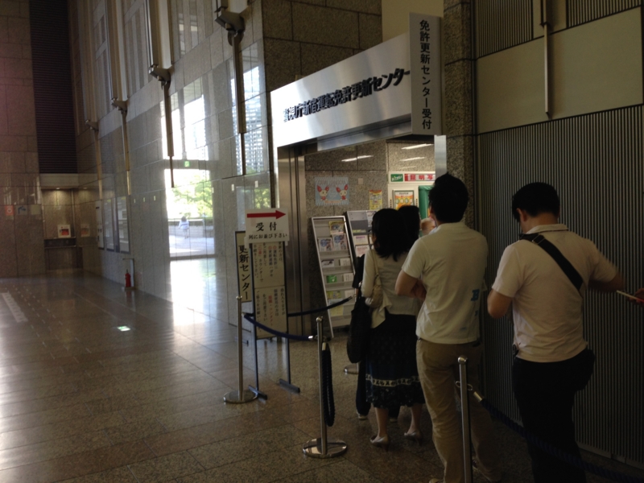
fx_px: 614
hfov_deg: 55.4
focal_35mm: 33
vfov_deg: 42.9
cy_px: 242
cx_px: 322
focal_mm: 4.12
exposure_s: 1/20
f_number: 2.4
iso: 64
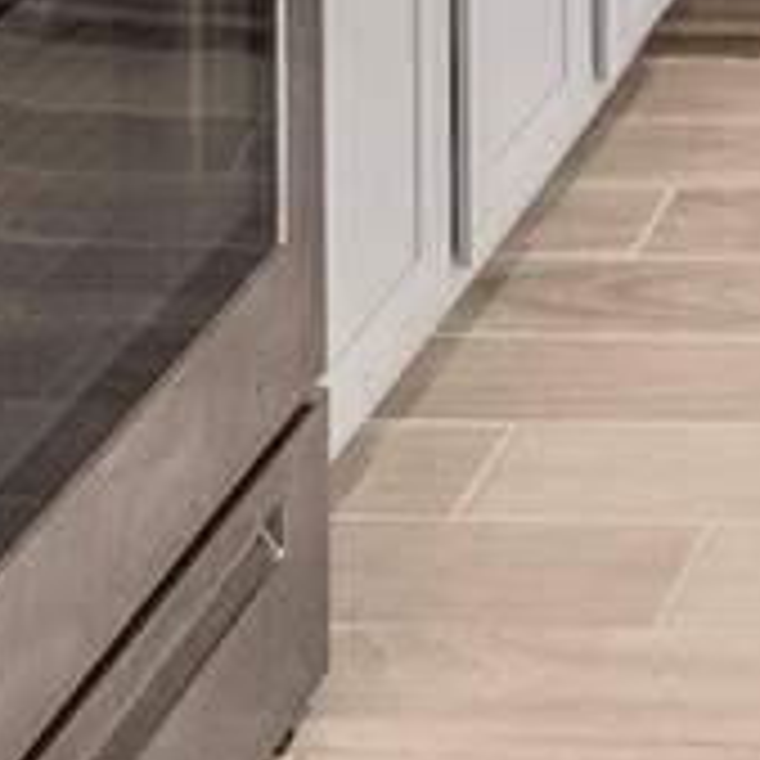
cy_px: -1066
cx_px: 1408
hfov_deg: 12.3
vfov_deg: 11.3
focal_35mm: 129
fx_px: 3204
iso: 250
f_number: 9
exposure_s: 1/6
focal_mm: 16
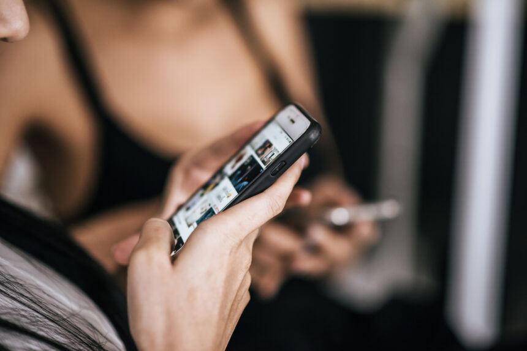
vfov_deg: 16.1
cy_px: 176
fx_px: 1245
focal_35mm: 85
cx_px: 264
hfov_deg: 23.9
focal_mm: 85
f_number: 1.8
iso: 2000
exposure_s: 1/160
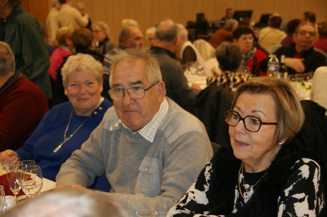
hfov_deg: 29.9
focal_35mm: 68
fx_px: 612
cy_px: 108
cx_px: 164
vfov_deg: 20.1
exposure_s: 1/60
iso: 400
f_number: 4.5
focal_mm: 45
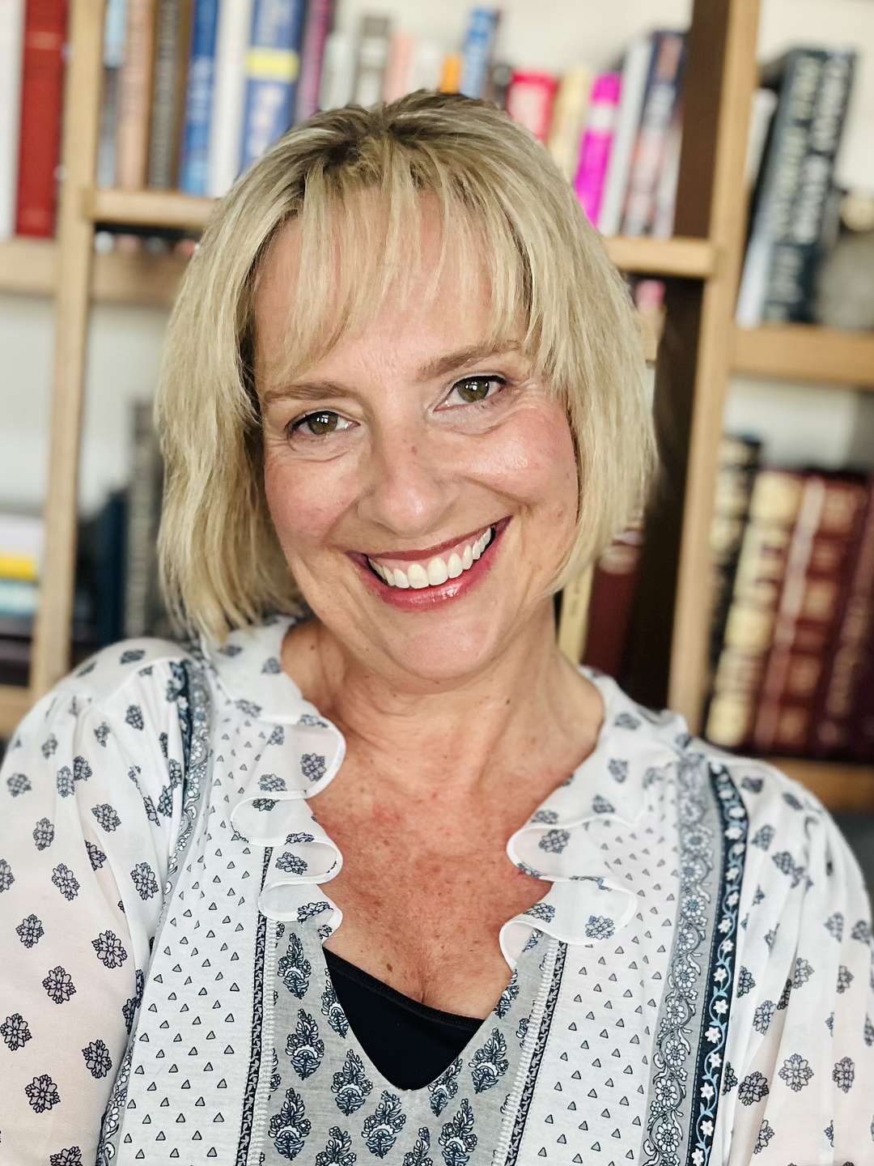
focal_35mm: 26
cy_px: 583
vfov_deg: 67.3
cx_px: 437
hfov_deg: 53.1
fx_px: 875
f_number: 1.6
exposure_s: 1/121
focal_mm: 5.1
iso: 125
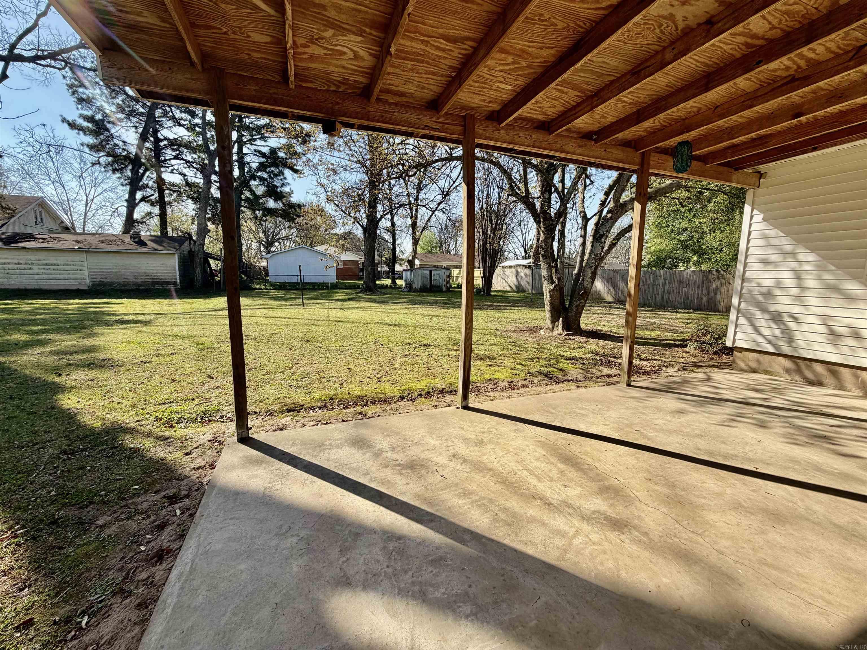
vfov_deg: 85.7
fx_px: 351
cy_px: 325
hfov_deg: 102.1
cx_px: 434
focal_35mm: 14
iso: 32
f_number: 2.2
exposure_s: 1/770
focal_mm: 2.22
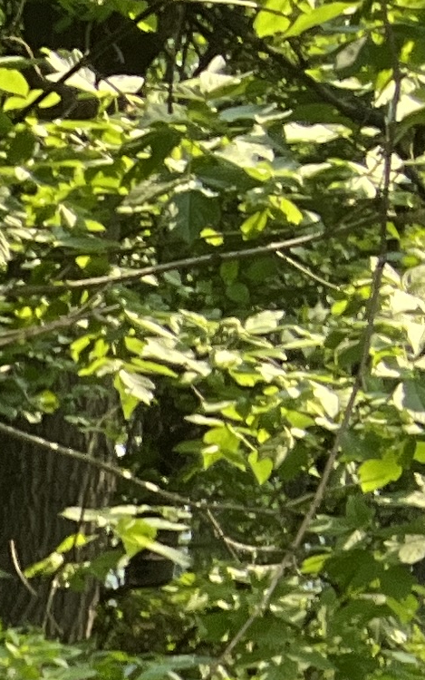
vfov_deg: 14.5
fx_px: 2427
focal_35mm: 131
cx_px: -1198
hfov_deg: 7.5
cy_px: 1130
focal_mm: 2.71
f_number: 2.2
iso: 25
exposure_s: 1/121
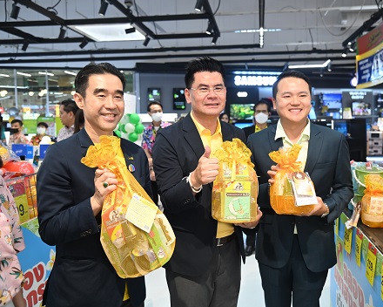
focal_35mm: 36
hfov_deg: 50.2
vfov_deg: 41.2
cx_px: 213
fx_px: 408
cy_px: 150
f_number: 4
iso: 1800
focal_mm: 31
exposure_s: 1/250
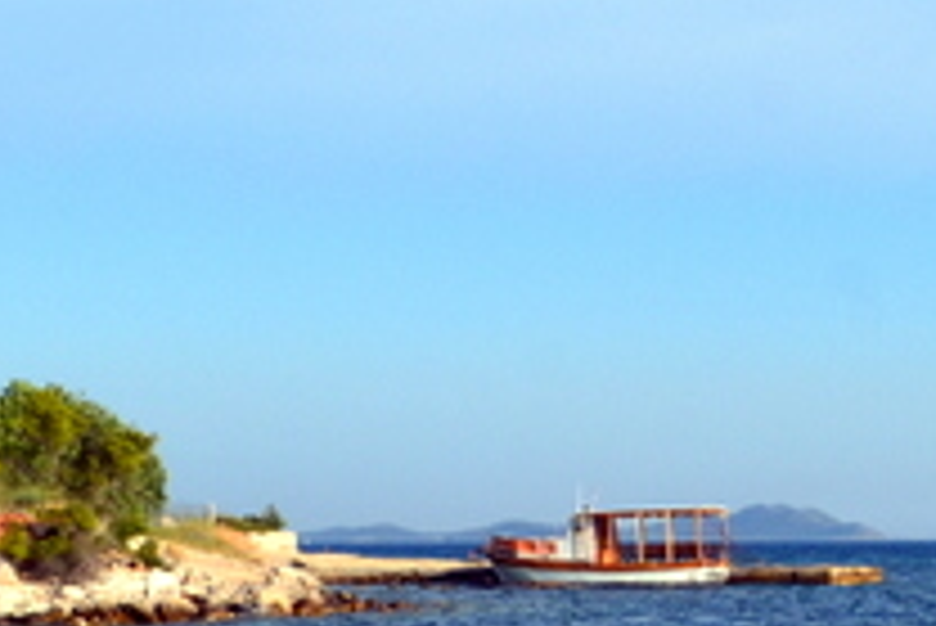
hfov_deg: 19.0
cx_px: 981
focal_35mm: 104
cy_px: 513
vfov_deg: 13.1
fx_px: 2706
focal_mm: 18
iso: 400
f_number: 11
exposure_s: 1/400
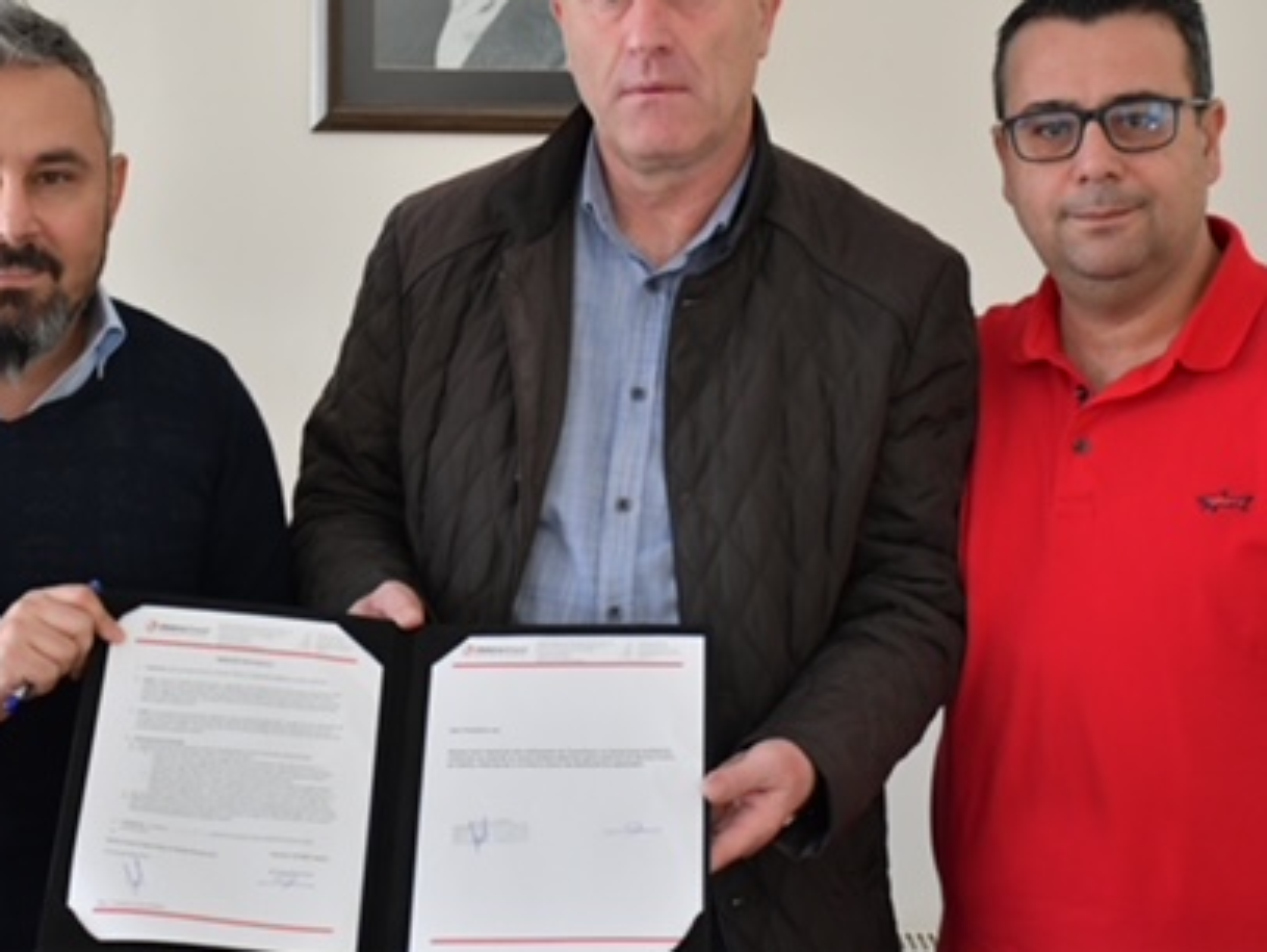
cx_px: 518
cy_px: 365
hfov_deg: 21.5
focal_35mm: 91
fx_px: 3333
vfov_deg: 16.2
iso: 1600
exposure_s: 1/125
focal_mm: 40
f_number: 4.5
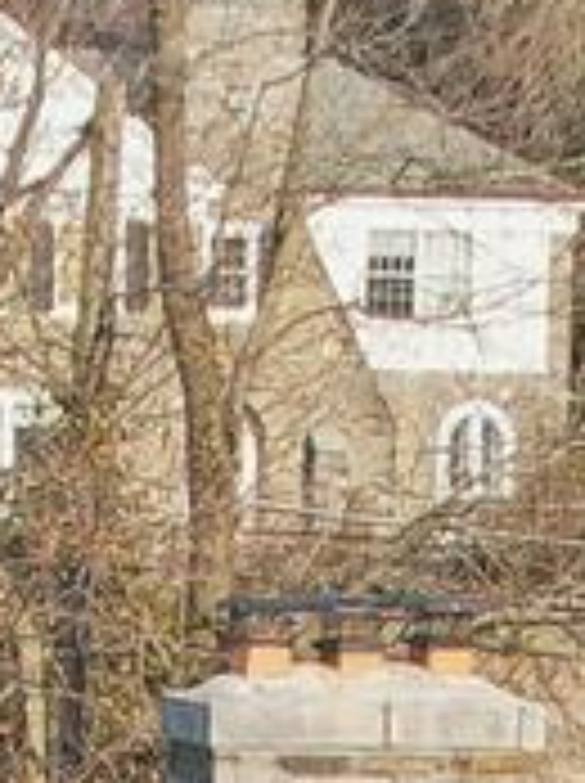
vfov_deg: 7.1
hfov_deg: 6.0
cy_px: 2356
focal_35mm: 249
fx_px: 5625
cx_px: 306
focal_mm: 8.4
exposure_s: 1/1000
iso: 150
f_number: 2.8
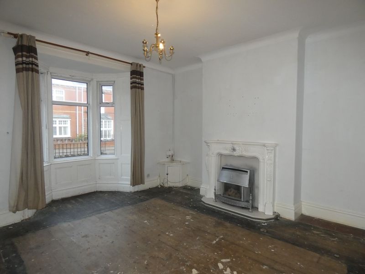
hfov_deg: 81.7
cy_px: 137
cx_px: 182
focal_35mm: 20
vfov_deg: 66.0
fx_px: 211
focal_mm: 3.6
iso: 320
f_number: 2.8
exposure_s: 1/60
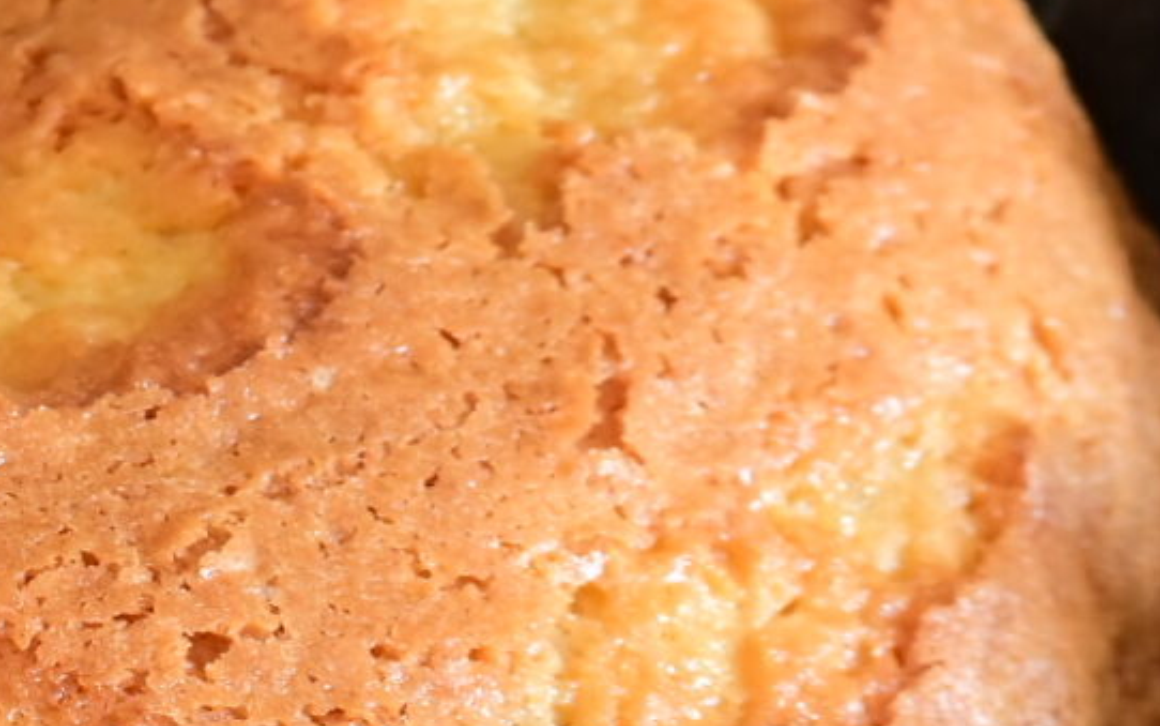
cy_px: 454
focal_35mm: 361
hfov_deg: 5.7
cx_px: -815
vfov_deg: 3.6
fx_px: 11415
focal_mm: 50
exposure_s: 1/3
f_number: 11
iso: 200
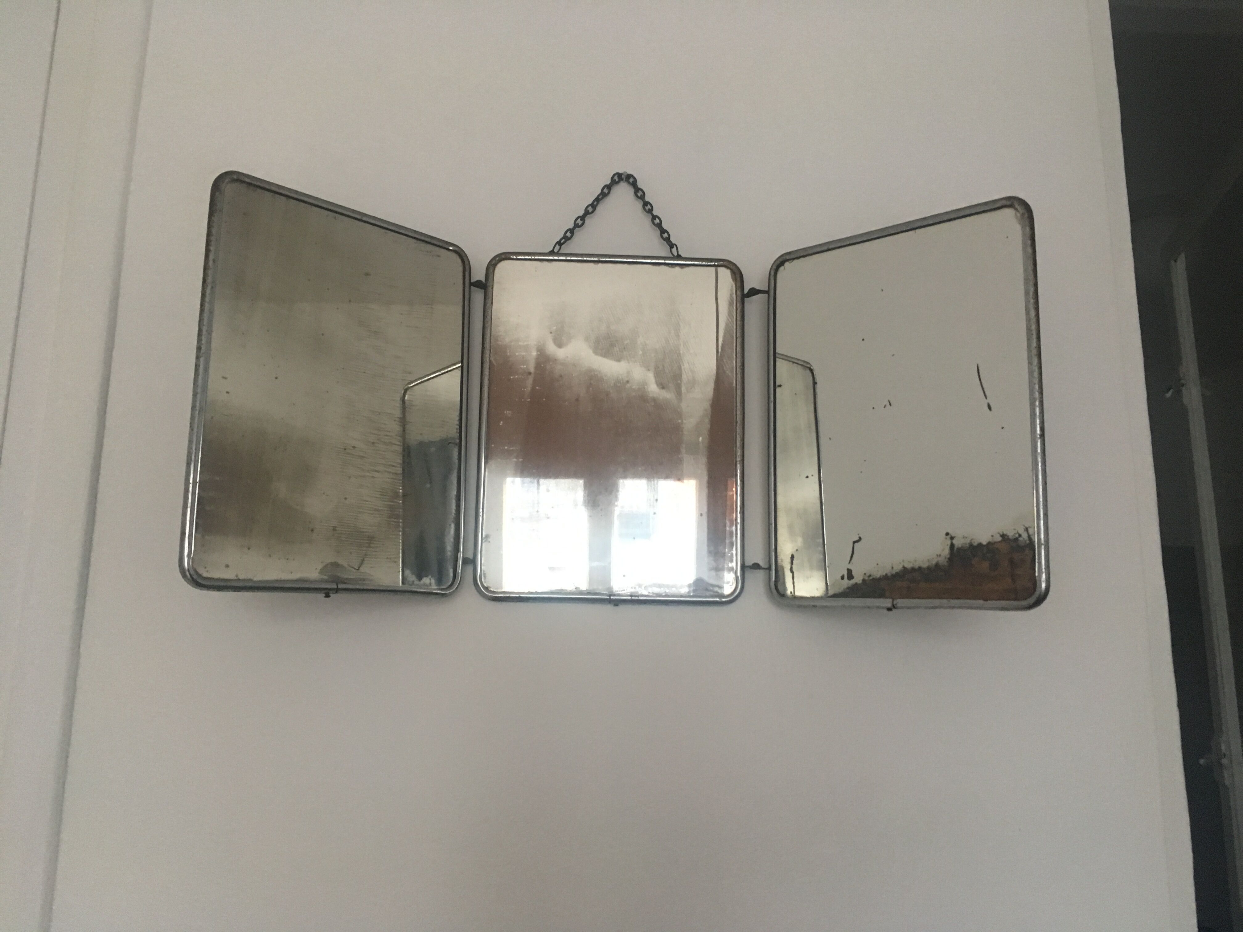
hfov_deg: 61.7
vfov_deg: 48.2
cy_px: 466
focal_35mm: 29
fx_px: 1041
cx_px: 622
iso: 250
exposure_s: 1/33
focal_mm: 4.15
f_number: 2.2
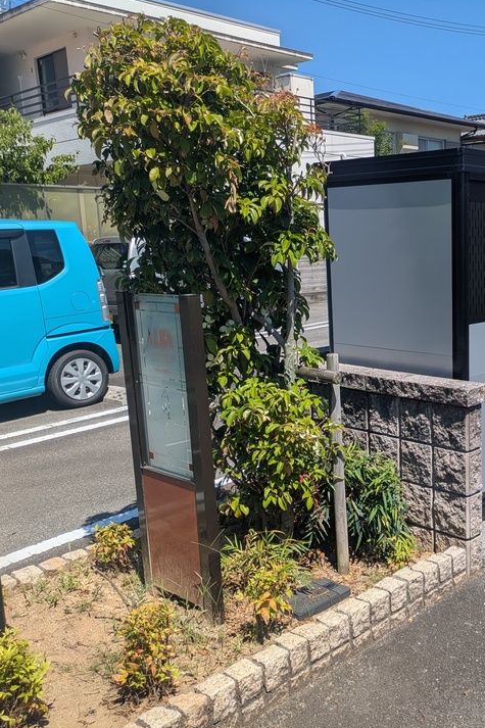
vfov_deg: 54.4
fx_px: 708
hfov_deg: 35.5
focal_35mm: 35
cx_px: 442
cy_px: 365
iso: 37
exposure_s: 1/2092
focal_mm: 5.43
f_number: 1.89
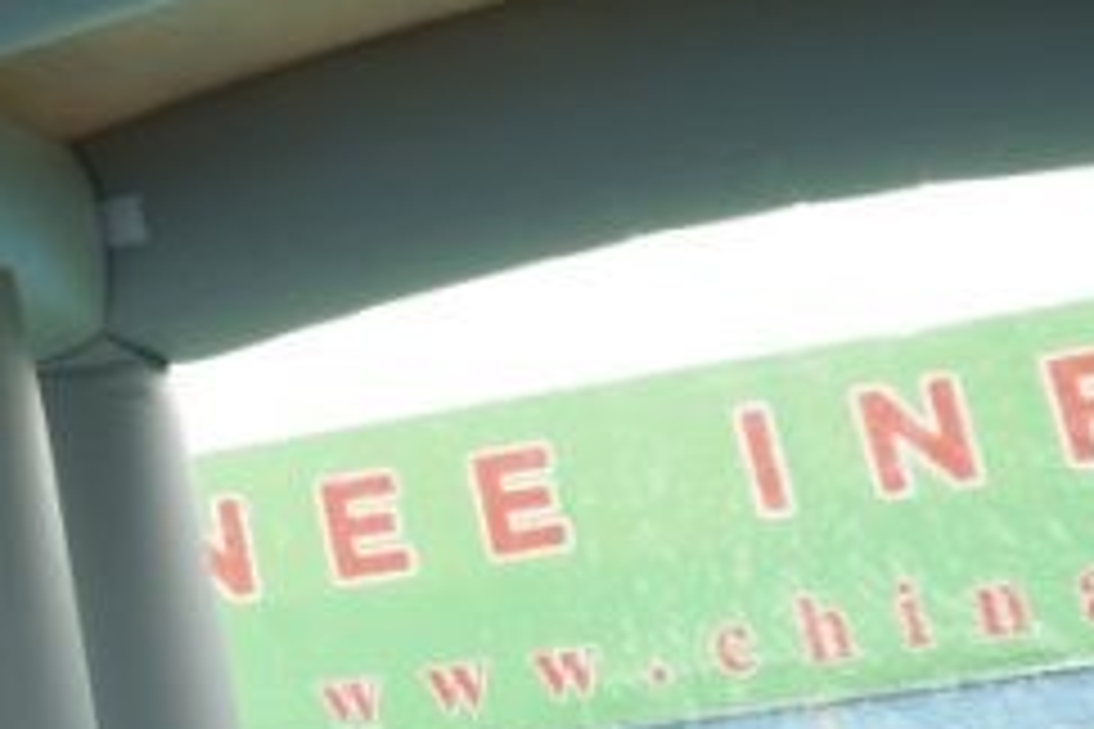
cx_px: -432
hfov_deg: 18.4
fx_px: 3069
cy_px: -335
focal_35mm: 101
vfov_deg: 12.9
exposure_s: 1/160
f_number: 4
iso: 160
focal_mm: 16
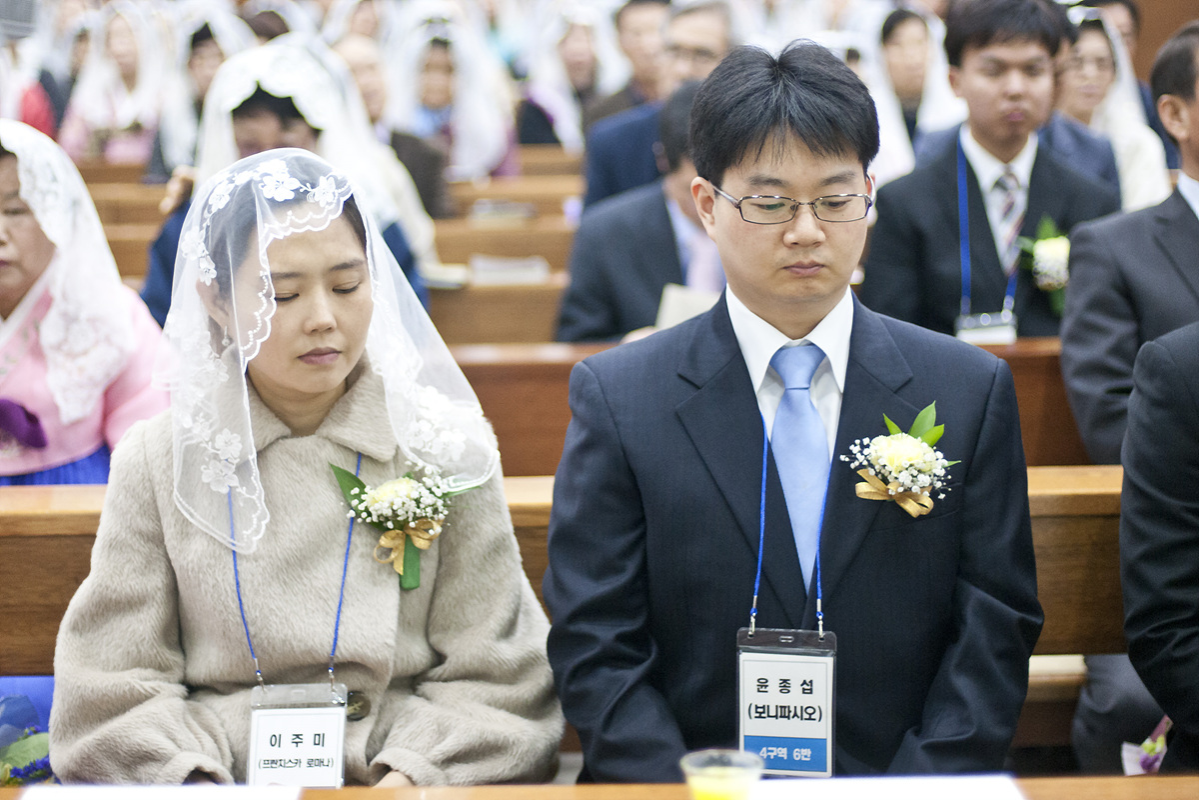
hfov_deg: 39.6
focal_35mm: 50
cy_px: 400
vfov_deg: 27.0
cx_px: 600
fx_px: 1665
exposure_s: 1/200
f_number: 1.8
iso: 1250
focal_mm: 50
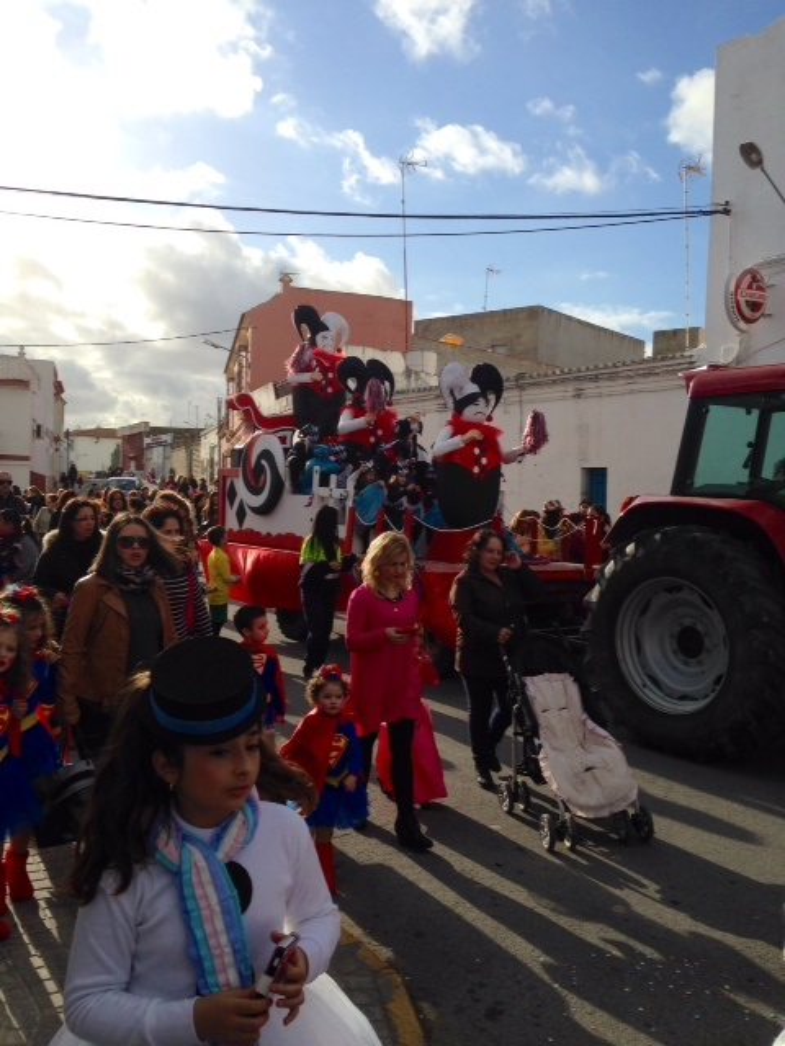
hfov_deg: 42.9
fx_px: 998
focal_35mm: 33
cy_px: 523
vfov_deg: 55.4
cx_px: 392
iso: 50
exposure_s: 1/2262
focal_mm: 4.12
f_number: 2.4
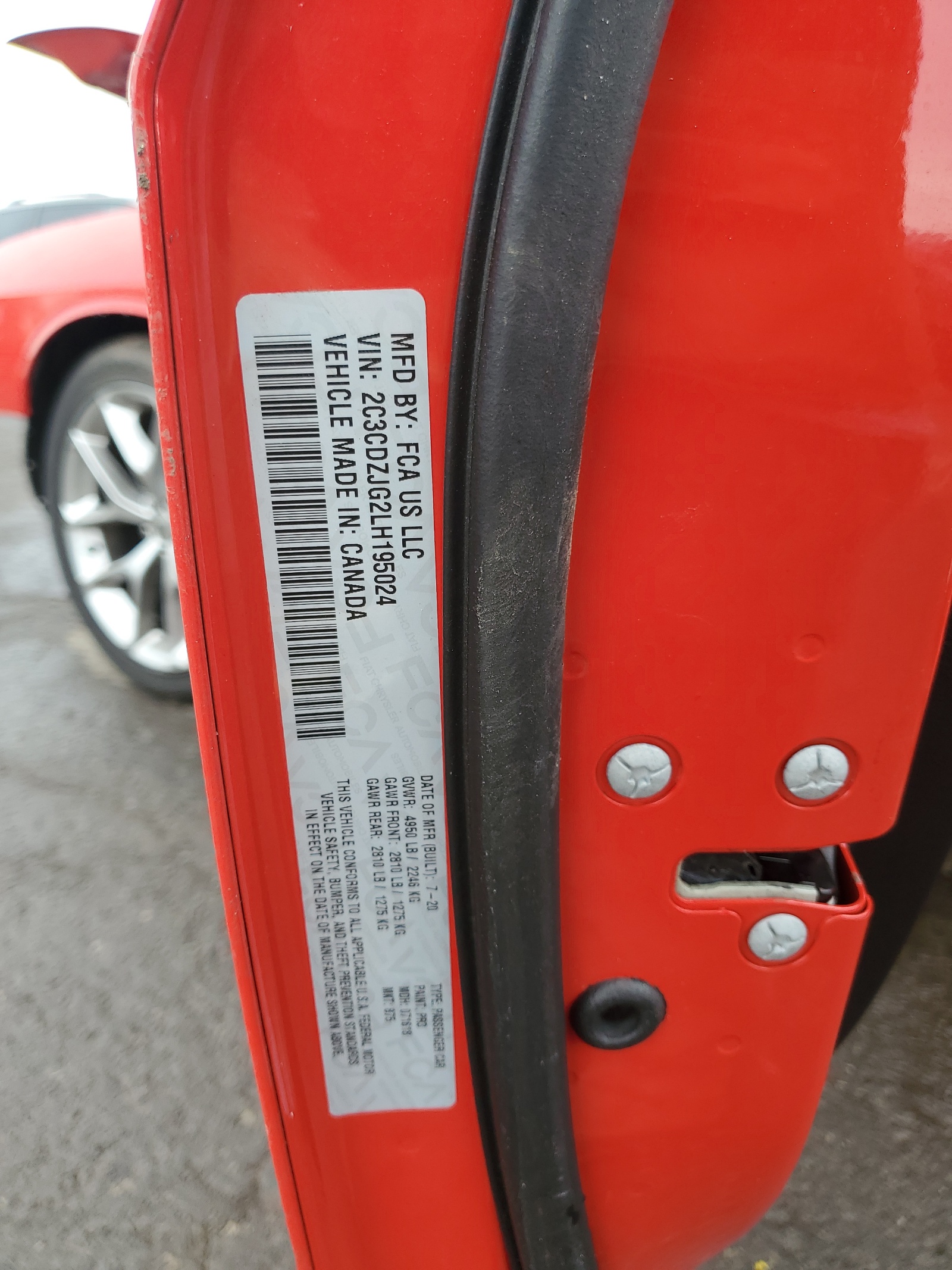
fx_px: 953
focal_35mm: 26
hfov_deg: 53.1
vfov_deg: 67.3
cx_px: 476
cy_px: 635
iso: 50
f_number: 1.5
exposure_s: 1/294
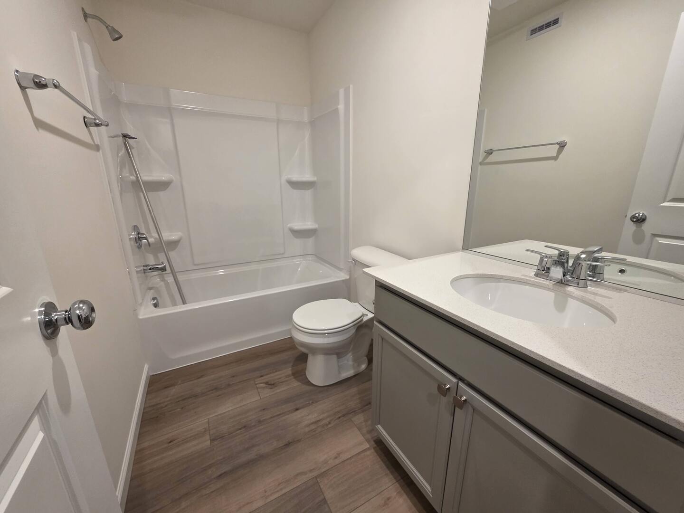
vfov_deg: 89.9
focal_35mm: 13
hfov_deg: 106.2
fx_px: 257
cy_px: 256
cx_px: 342
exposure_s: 1/120
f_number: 1.9
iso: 250
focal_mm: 2.2
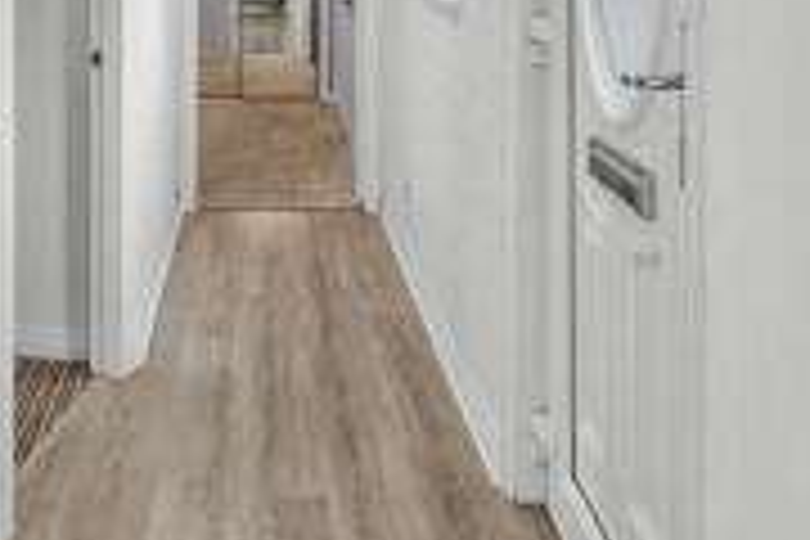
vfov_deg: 27.5
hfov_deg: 43.0
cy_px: -43
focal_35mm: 45
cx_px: 270
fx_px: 1012
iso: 250
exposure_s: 1/2.5
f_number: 9
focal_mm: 17
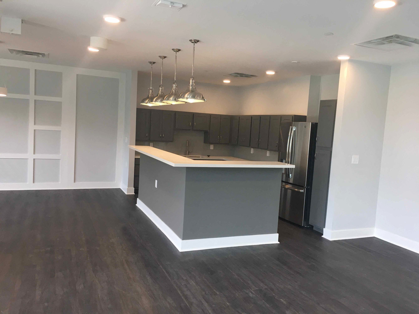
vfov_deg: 48.2
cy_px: 157
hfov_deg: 61.7
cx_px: 210
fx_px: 351
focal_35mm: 29
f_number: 2.2
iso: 25
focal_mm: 4.15
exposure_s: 1/40
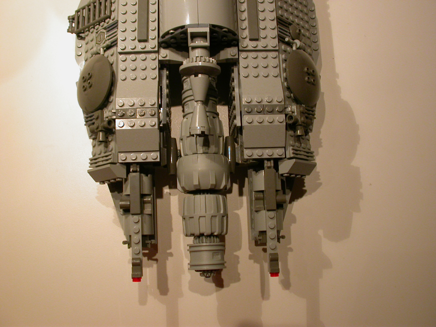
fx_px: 479
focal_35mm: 38
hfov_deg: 49.0
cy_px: 164
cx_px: 218
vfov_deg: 37.7
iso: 100
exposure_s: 1/37.3
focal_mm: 7.85
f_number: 3.7
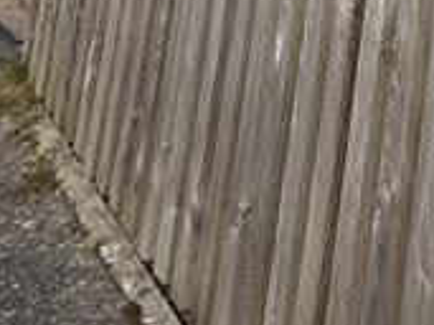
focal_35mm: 84
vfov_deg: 11.9
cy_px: -569
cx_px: 1010
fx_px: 1052
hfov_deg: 15.1
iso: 50
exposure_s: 1/914
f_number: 2.2
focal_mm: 2.22
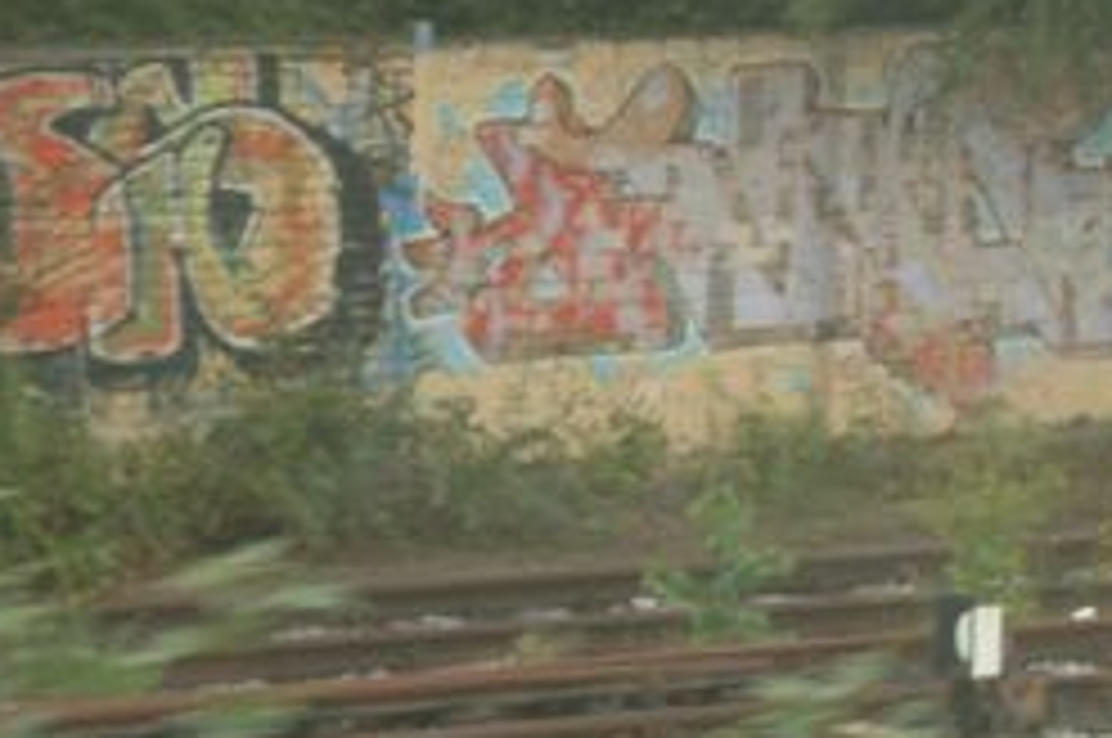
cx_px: 1387
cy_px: -92
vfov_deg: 4.4
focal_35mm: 311
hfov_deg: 6.6
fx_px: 9594
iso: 400
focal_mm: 80
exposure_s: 1/250
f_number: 5
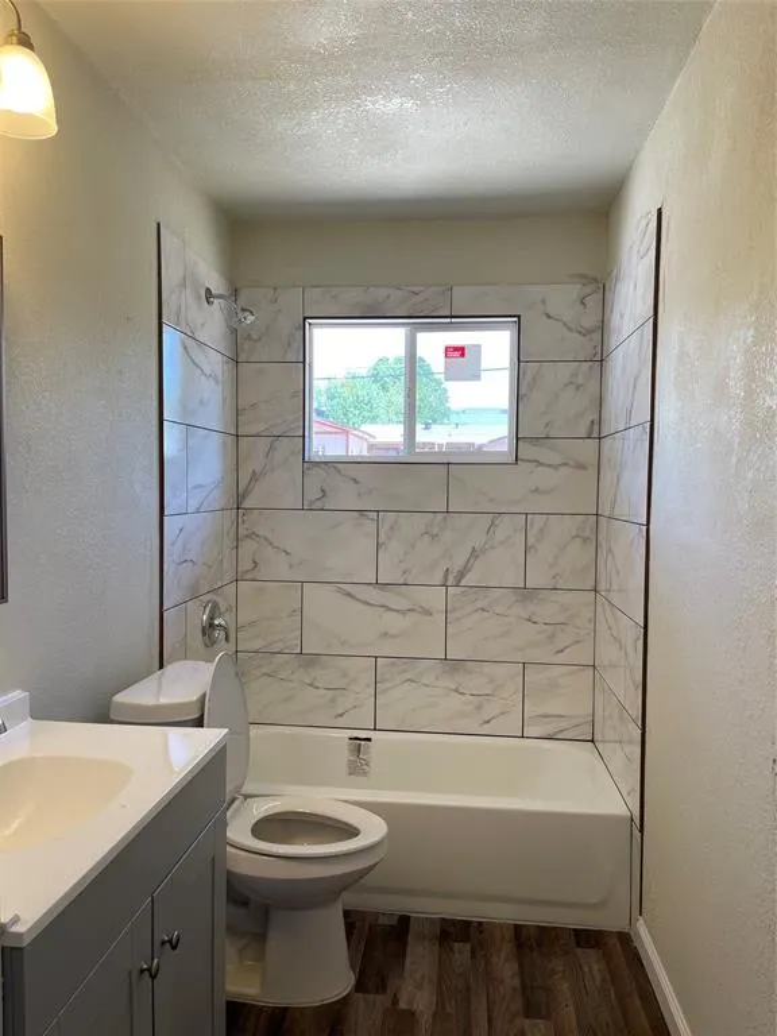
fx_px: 778
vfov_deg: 67.3
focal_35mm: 26
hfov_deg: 53.1
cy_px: 518
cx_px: 388
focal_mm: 5.1
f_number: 1.6
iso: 40
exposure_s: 1/120
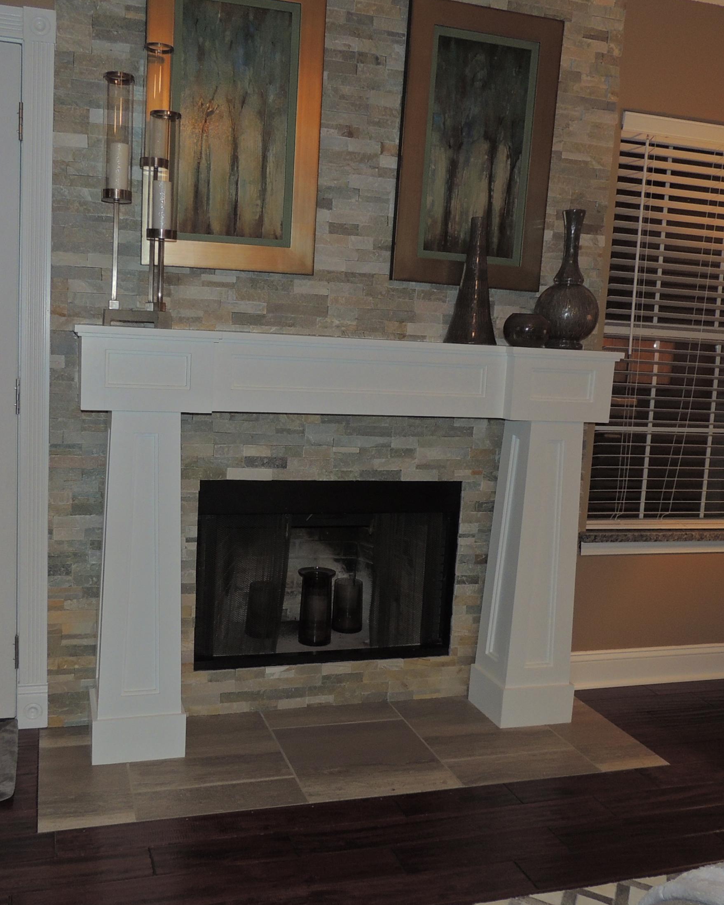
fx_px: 857
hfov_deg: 45.7
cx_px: 308
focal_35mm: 32
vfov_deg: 55.7
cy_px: 455
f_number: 3
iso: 200
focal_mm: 4.3
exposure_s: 1/30
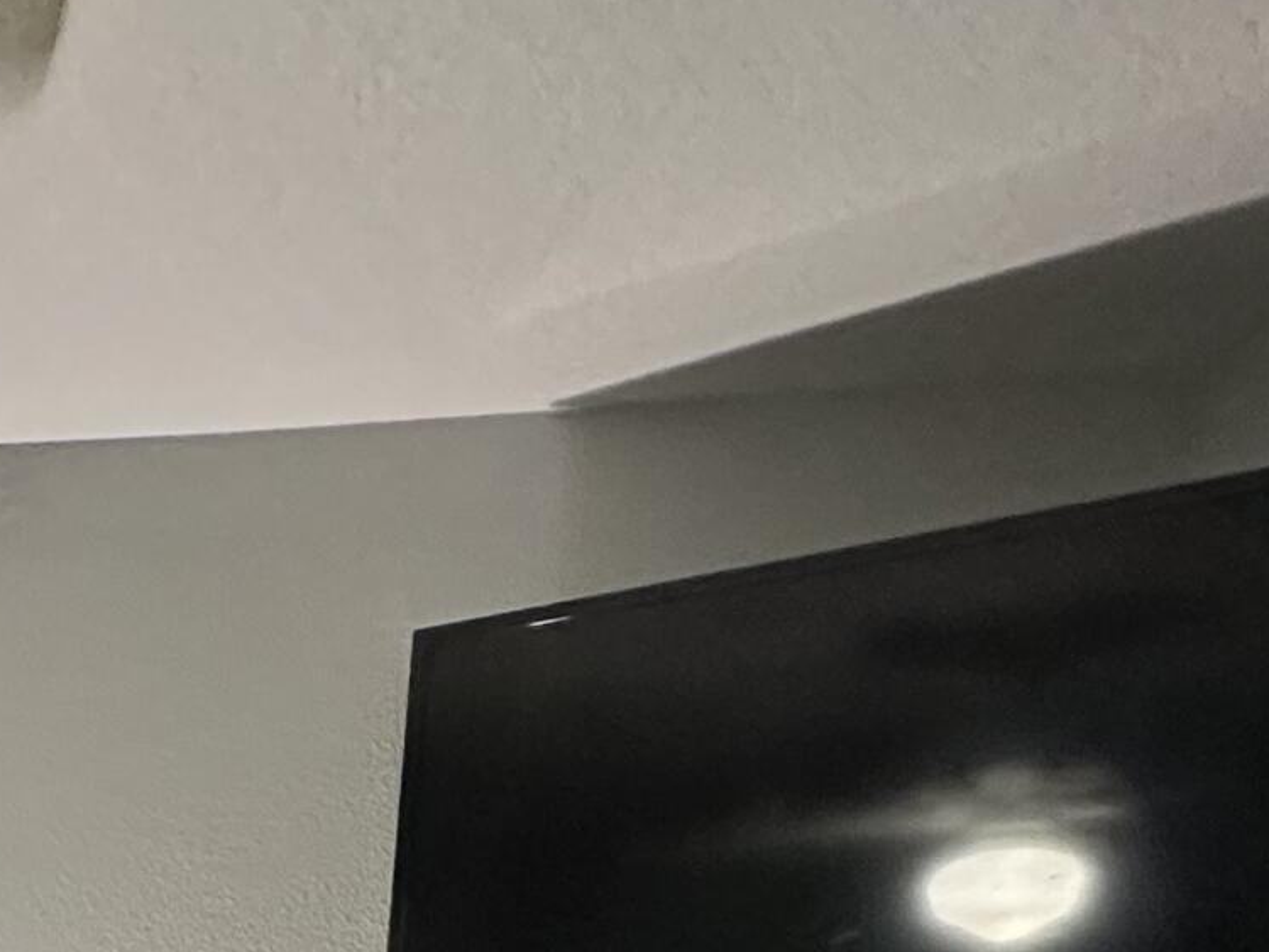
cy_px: 1610
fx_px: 2054
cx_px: -357
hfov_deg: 28.5
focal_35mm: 56
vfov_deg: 20.3
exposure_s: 1/60
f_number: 2.2
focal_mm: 2.22
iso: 640
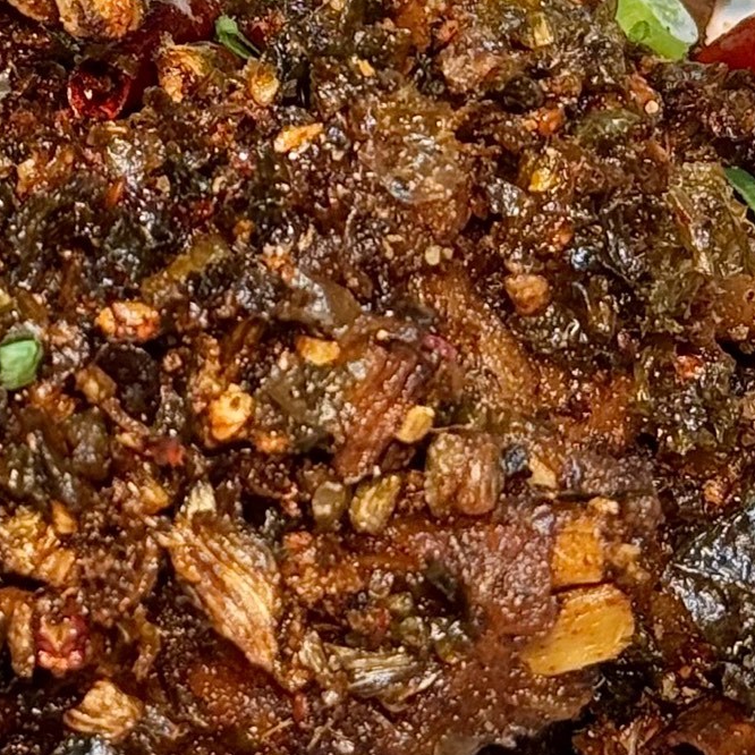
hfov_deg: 9.9
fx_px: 4294
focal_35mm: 174
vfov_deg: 9.7
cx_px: -118
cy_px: -413
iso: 64
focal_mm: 6.76
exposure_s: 1/224
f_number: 1.78
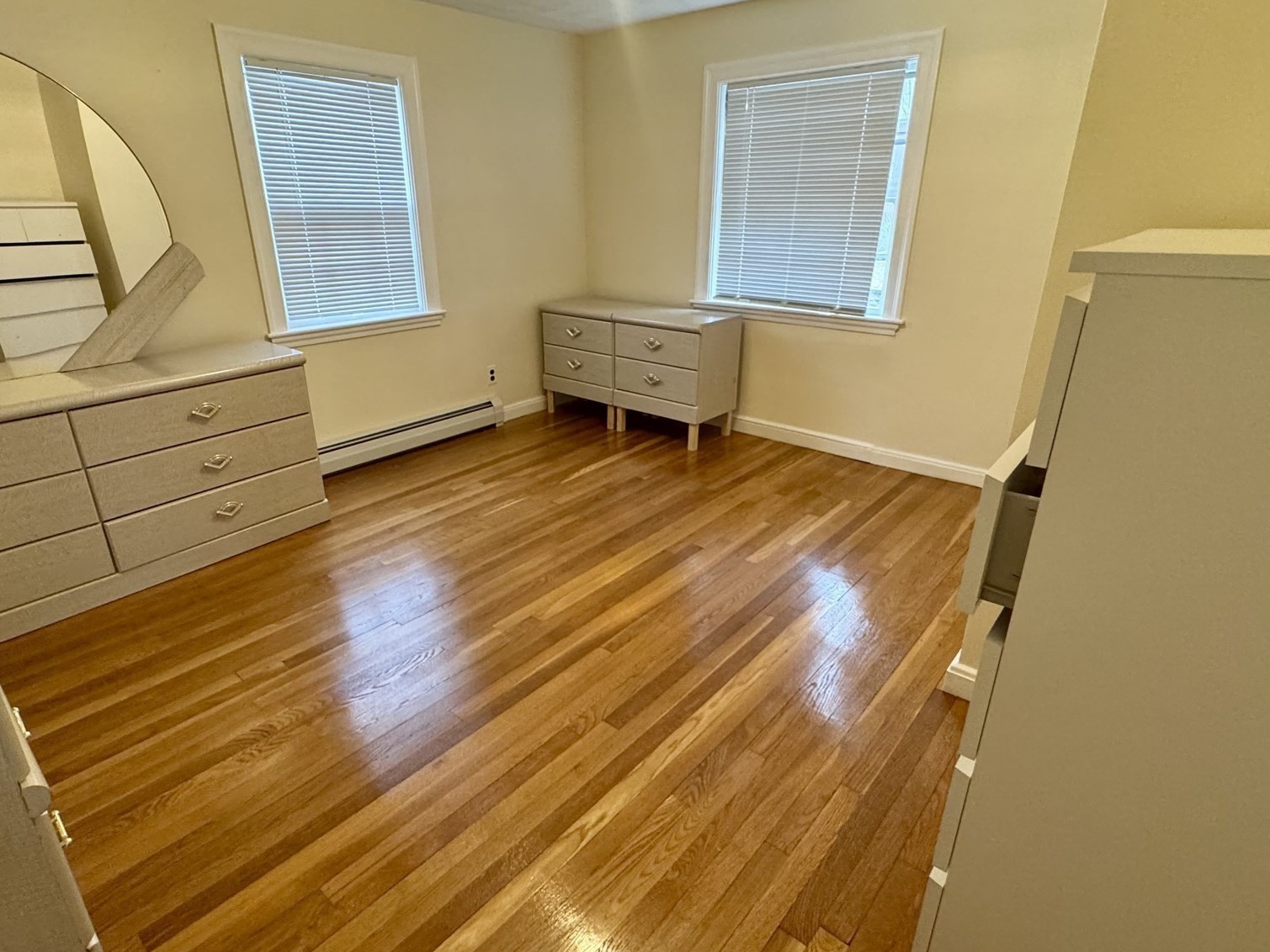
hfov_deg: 84.5
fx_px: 697
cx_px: 586
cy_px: 481
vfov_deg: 68.7
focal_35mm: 19
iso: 500
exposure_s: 1/60
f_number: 2.2
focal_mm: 2.22
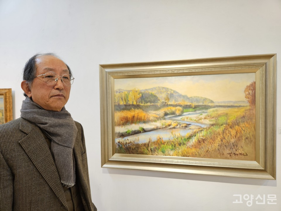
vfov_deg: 58.9
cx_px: 140
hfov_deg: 73.9
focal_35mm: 23
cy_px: 106
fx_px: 187
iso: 125
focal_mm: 5.4
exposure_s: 1/120
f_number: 1.8
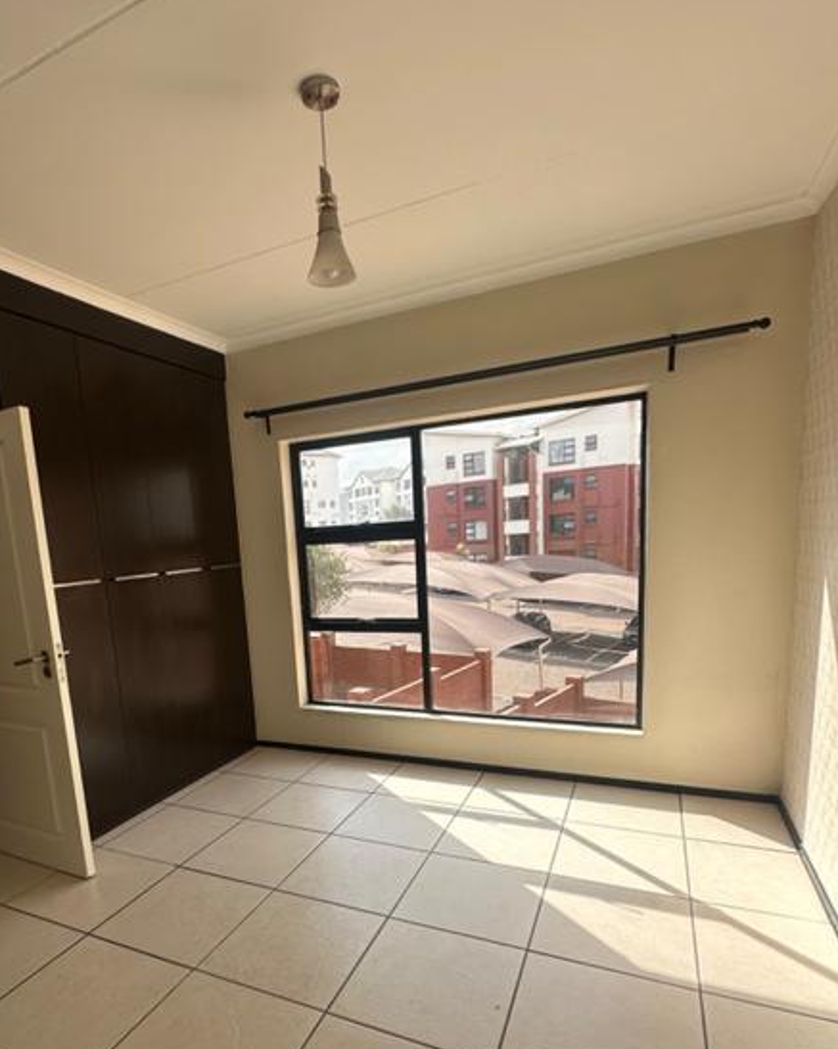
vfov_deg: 79.1
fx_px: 621
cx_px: 341
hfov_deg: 67.5
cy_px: 646
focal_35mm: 20
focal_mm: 2.22
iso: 40
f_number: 2.2
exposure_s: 1/581
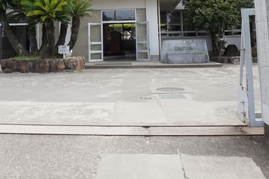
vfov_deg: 29.5
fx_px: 314
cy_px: -4
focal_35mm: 42
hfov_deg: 46.2
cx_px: 110
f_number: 10
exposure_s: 1/125
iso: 100
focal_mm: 10
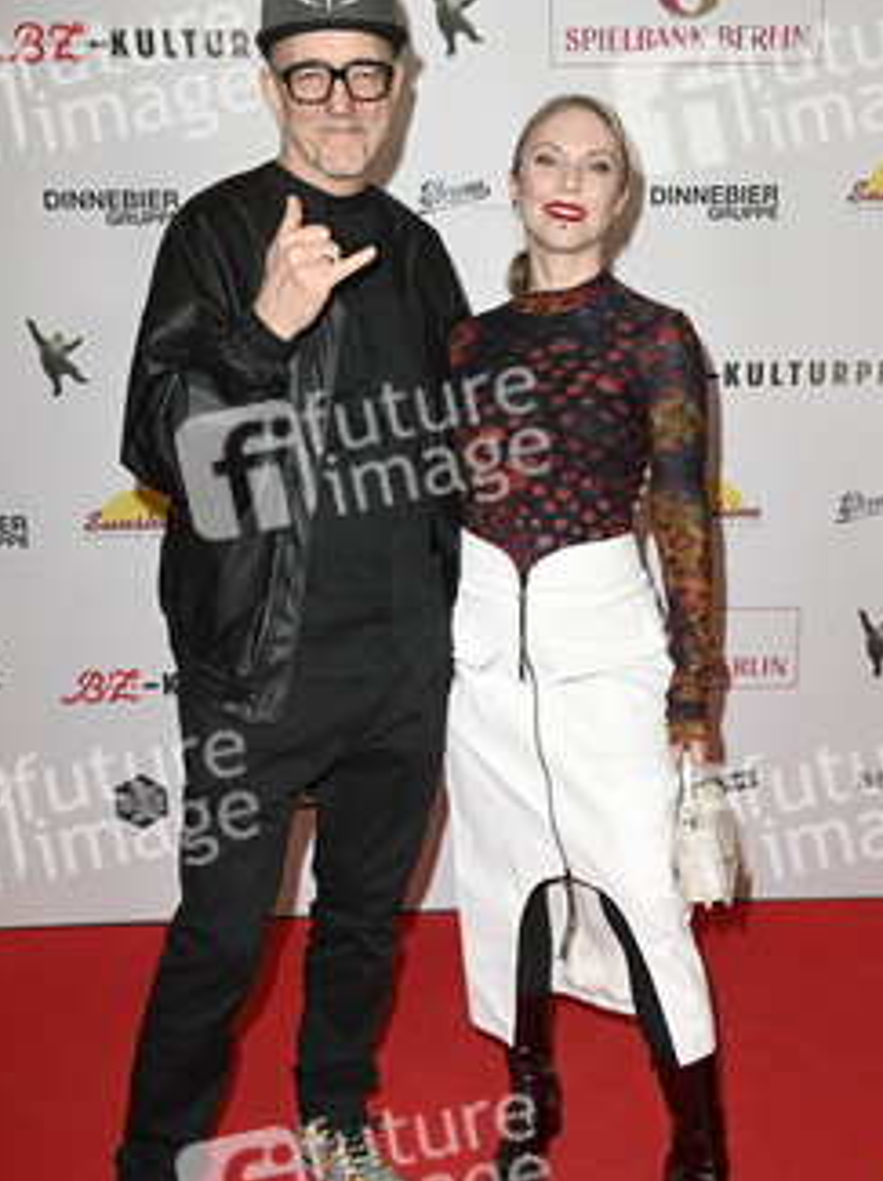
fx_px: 1534
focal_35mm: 45
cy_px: 636
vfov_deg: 42.1
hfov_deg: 32.1
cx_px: 469
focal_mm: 38
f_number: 5.6
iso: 500
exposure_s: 1/250
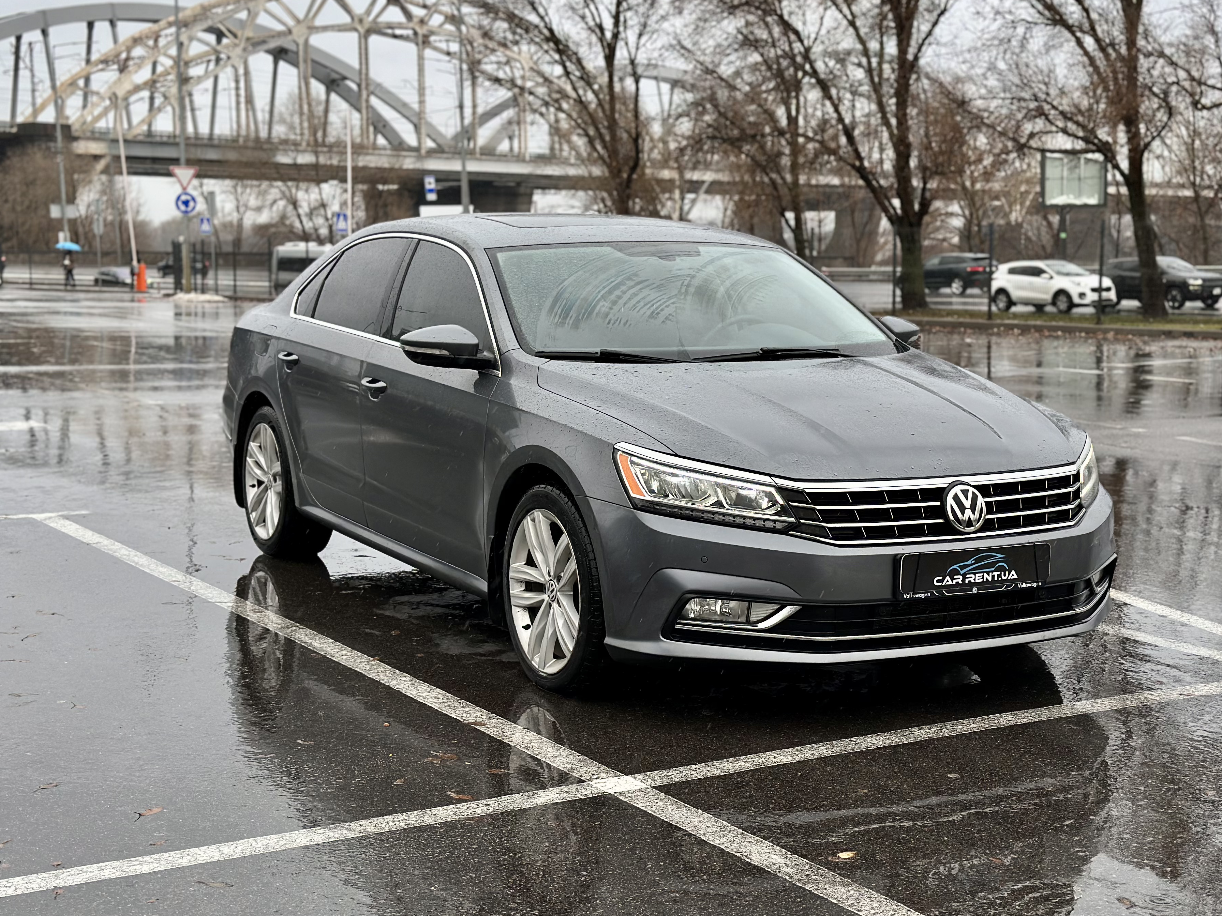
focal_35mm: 54
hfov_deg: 35.5
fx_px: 1906
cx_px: 674
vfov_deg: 27.0
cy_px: 443
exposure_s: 1/634
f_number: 1.78
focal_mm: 6.86
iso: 80
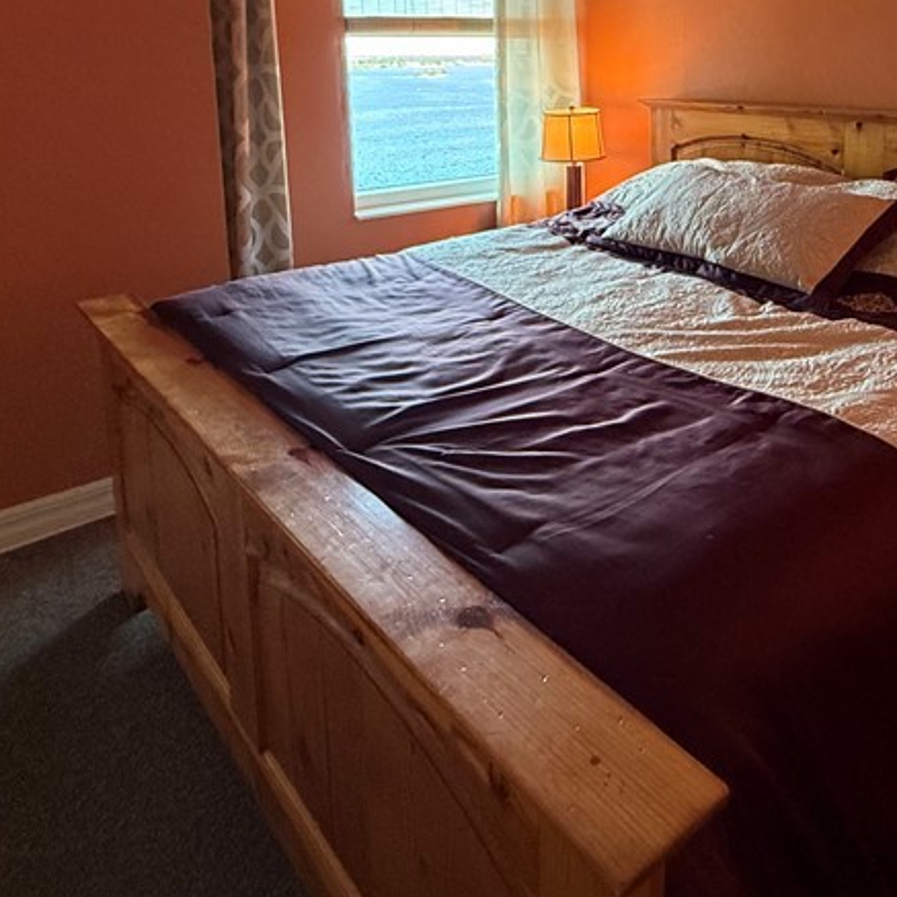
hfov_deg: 53.9
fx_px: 850
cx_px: 636
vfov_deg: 51.6
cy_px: 162
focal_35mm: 29
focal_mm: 2.22
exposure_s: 1/120
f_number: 2.2
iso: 500
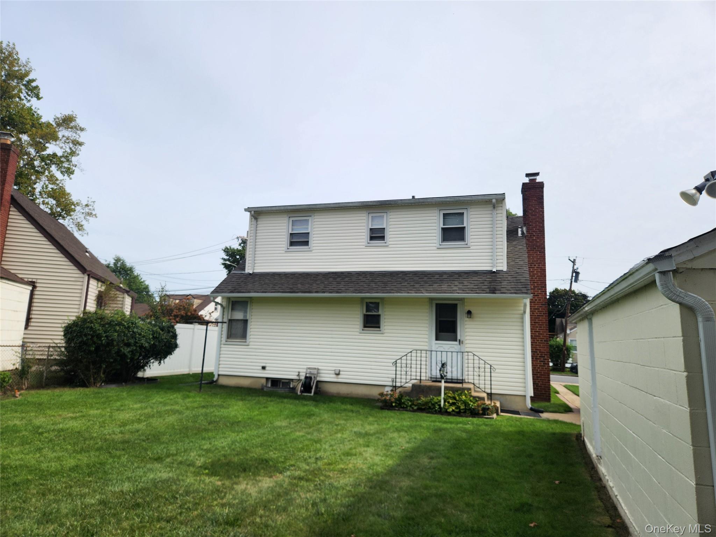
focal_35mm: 23
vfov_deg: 58.9
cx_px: 358
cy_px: 268
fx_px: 476
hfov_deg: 73.9
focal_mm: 5.4
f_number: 1.8
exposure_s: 1/2151
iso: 20
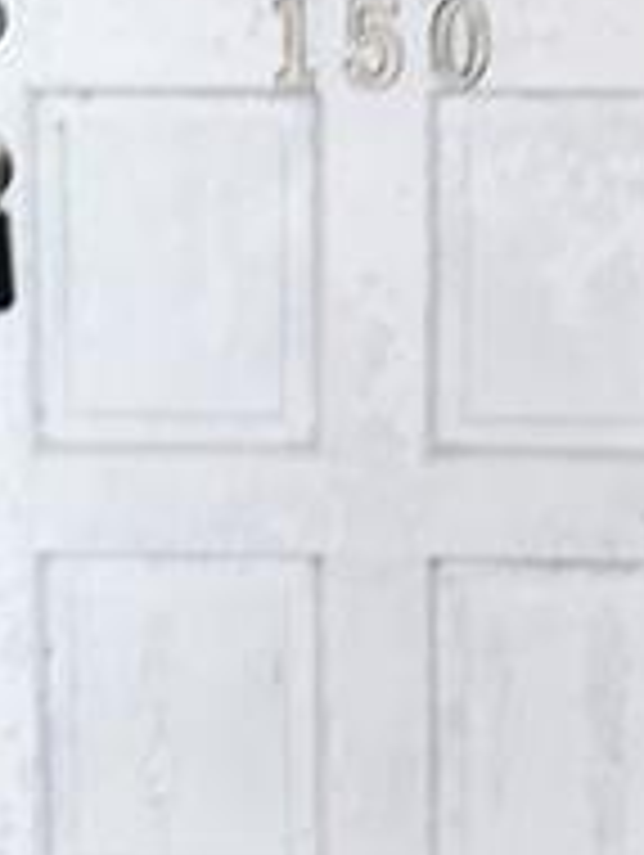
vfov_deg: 17.1
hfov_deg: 13.1
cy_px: 72
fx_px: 2797
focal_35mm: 113
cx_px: 207
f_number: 1.8
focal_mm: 3.99
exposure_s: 1/60
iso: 25
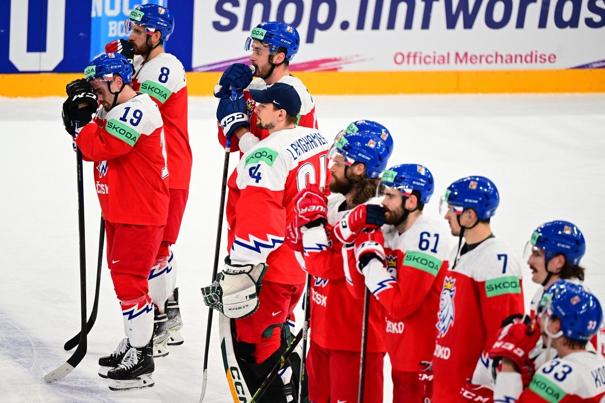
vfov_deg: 3.7
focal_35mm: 370
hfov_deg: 5.6
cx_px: 302
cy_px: 202
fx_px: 6217
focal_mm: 370
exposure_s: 1/1000
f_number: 4
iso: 2500
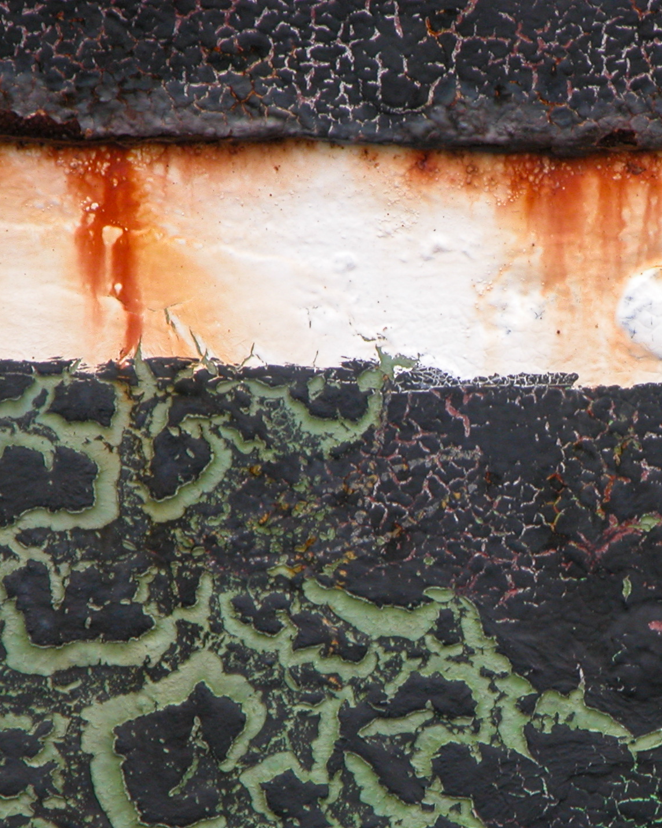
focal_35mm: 482
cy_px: 547
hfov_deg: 3.2
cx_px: 579
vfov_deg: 4.0
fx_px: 11803
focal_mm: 71.2
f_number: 4.2
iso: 100
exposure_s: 1/484
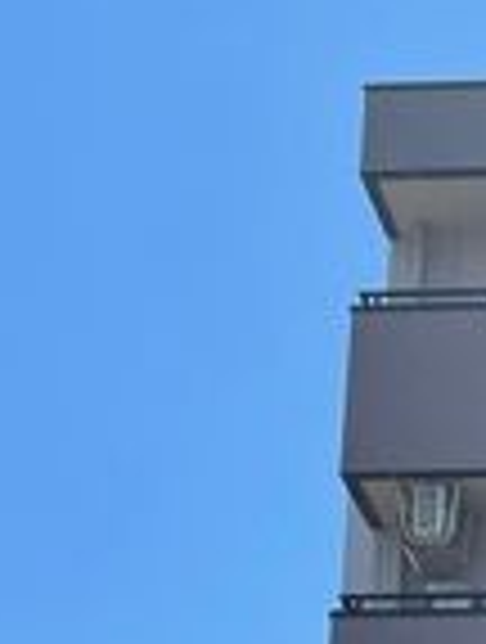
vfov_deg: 14.9
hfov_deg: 11.8
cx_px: 900
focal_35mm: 116
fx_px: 2162
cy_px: 1126
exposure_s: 1/2353
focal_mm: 4.2
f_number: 1.6
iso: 32
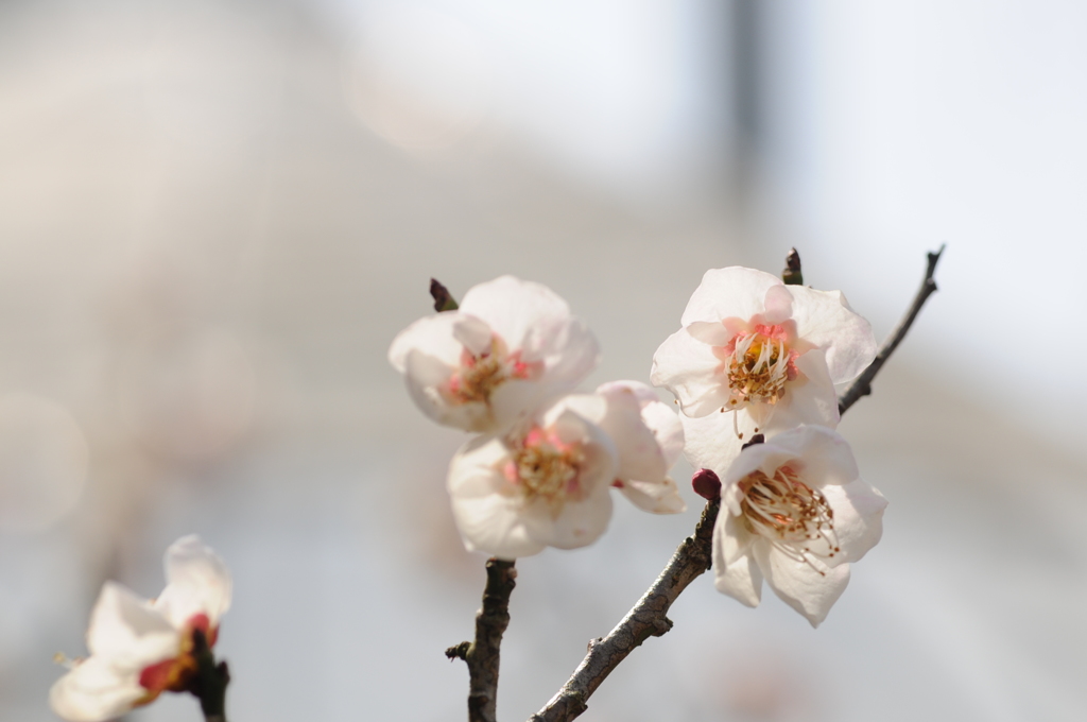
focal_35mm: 135
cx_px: 544
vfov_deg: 10.1
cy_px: 361
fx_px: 4071
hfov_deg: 15.2
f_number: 8
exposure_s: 1/640
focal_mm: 90
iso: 200
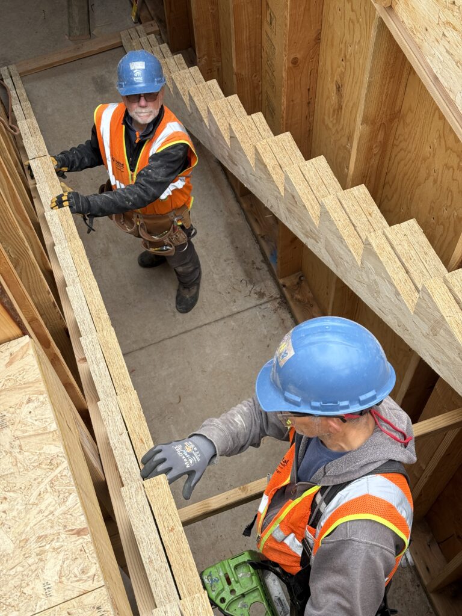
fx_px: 854
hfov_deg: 30.3
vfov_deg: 39.7
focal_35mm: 48
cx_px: 231
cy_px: 308
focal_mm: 6.76
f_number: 1.78
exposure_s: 1/1100
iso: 64
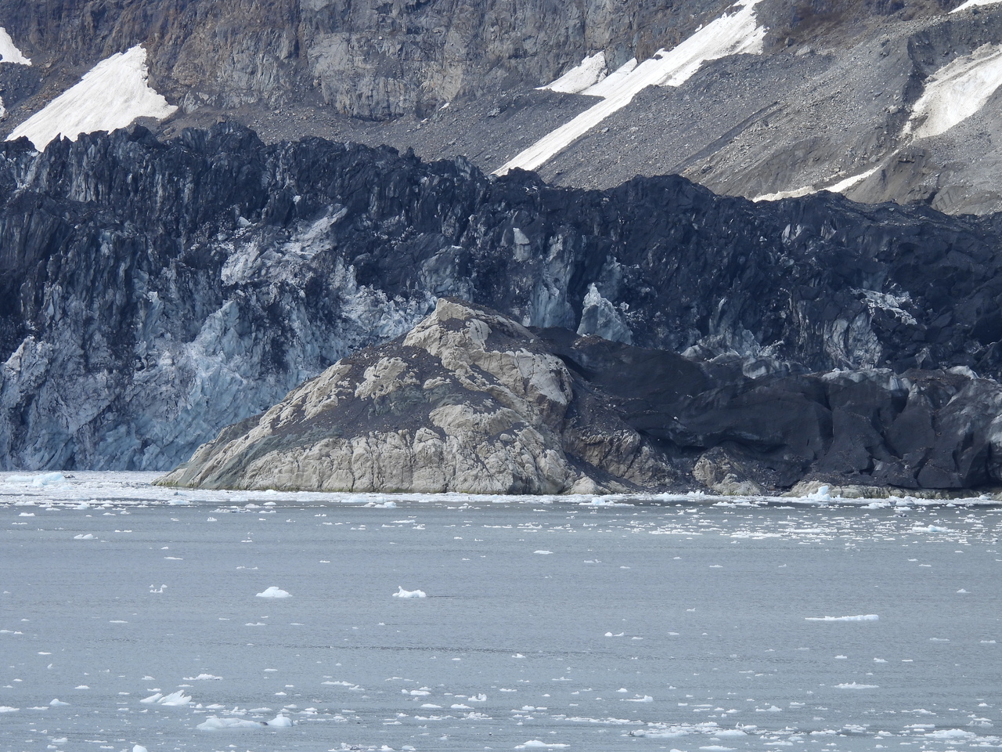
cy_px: 376
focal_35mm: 260
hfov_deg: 7.6
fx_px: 7526
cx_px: 501
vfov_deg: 5.7
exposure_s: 1/1000
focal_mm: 46.4
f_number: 4.5
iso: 100
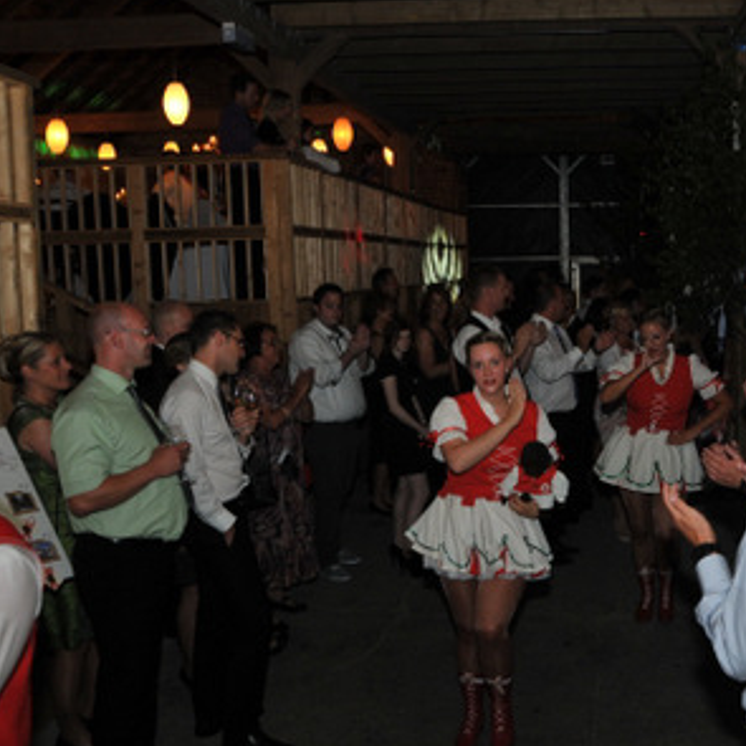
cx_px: 584
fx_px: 895
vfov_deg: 45.2
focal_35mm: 37
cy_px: 344
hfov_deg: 43.4
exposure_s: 1/30
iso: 500
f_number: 5
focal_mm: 17
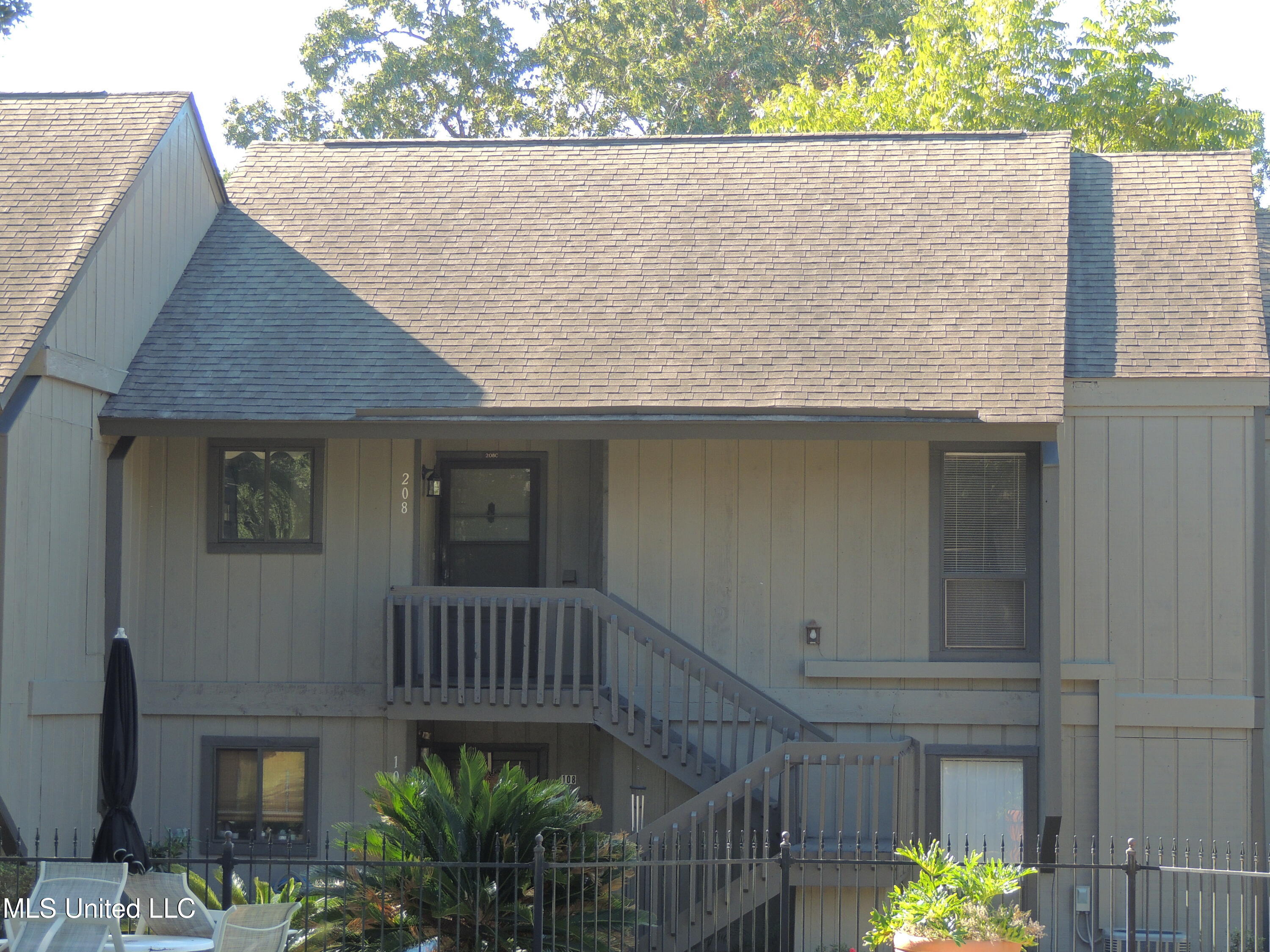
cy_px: 476
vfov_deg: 14.8
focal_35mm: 100
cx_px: 635
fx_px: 3669
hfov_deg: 19.6
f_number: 4.1
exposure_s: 1/100
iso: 125
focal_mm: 17.8
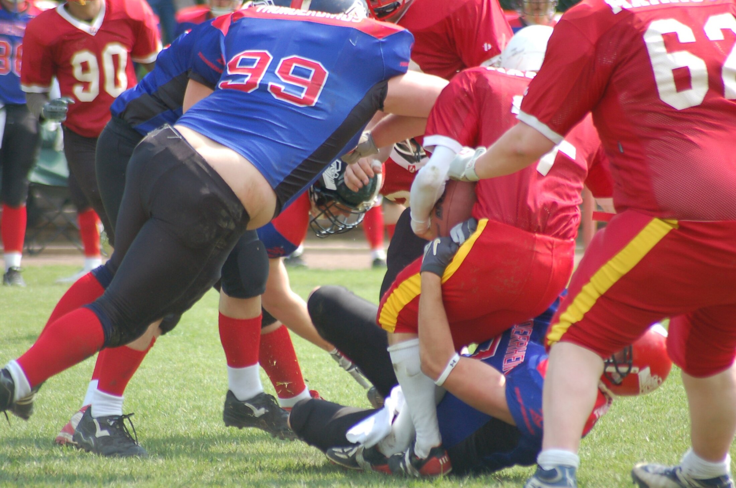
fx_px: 9183
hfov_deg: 4.6
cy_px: 244
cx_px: 368
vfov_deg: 3.0
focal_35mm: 450
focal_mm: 300
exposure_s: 1/500
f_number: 5.6
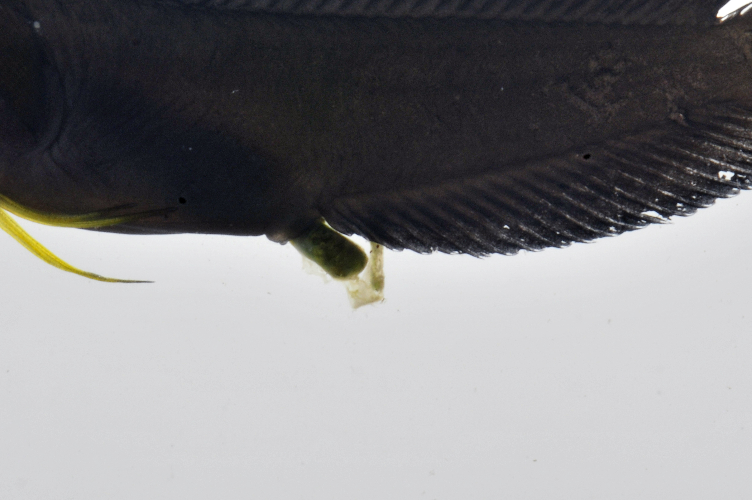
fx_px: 5840
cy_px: 62
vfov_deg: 4.9
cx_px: 327
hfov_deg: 7.4
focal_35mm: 280
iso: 200
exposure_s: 1/60
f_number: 36
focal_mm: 105
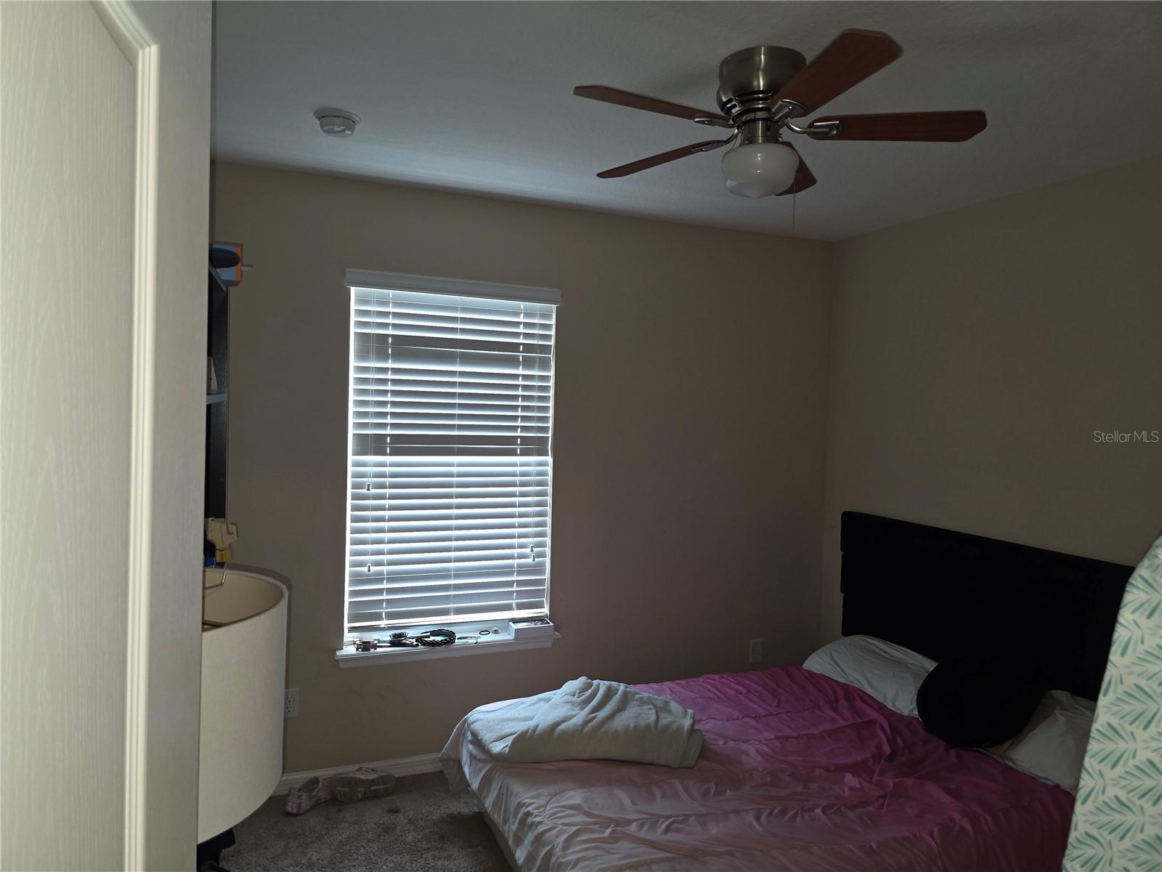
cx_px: 581
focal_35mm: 23
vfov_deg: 58.9
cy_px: 436
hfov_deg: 73.9
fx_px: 772
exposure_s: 1/40
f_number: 1.7
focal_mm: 6.3
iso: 100
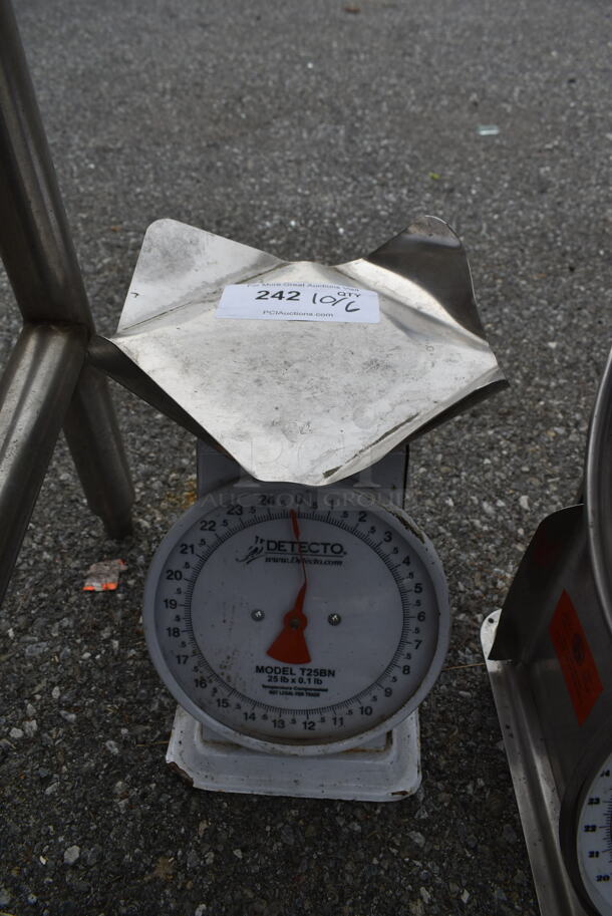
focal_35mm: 27
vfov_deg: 67.3
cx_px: 306
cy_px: 458
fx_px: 687
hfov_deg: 48.0
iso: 100
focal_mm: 18
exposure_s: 1/125
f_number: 7.1
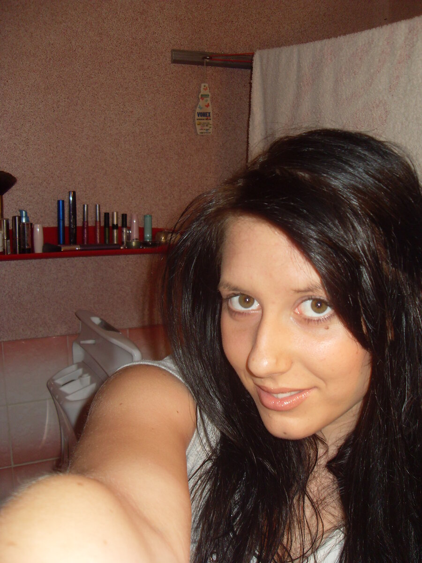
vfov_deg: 52.6
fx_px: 569
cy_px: 282
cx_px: 211
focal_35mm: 35
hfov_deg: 40.7
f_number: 2.8
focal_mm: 6.3
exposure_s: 1/45
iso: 100
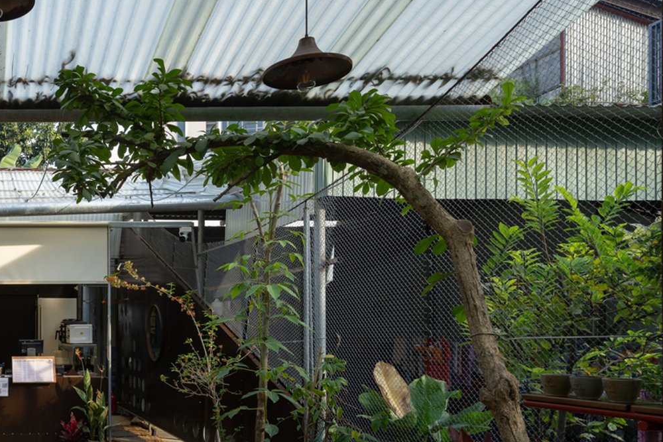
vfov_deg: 40.2
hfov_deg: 49.6
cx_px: 23
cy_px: 322
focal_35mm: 32
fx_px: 589
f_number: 8
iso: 200
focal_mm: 16
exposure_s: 1/45
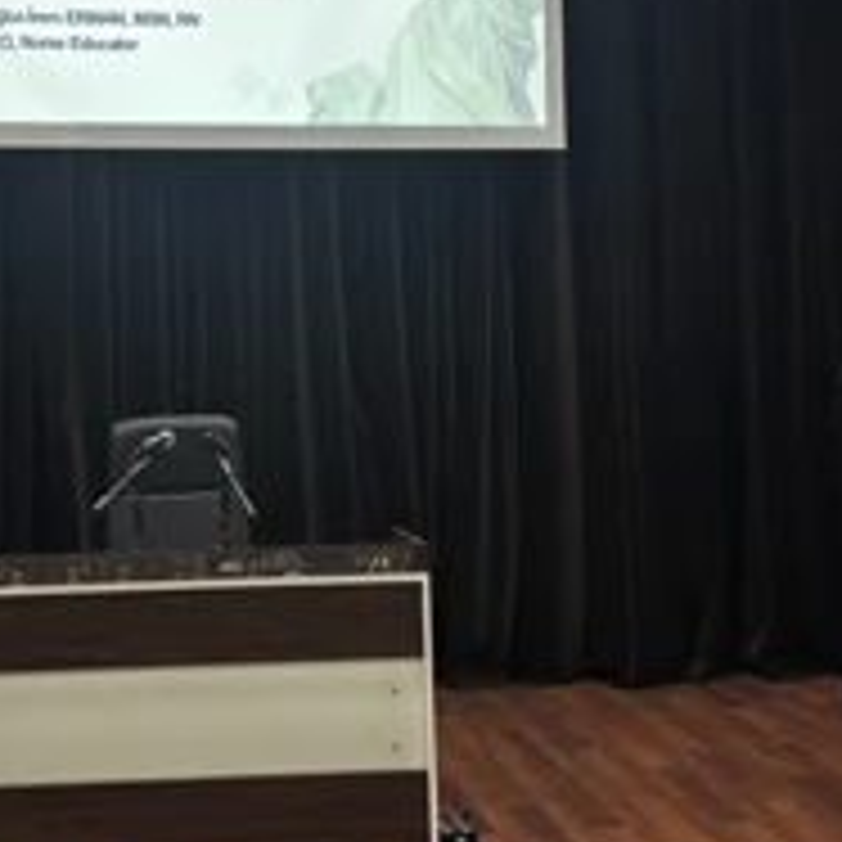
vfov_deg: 31.1
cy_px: 207
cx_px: 266
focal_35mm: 54
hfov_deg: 31.3
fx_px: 1486
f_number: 1.6
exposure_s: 1/53
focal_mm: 5.96
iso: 125
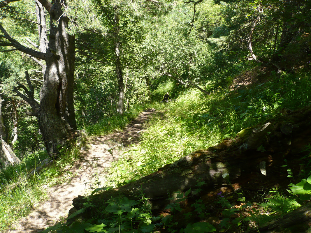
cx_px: 156
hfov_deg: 52.6
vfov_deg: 40.7
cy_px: 116
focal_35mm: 35
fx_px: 314
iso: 100
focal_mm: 5.8
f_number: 2.8
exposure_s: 1/200
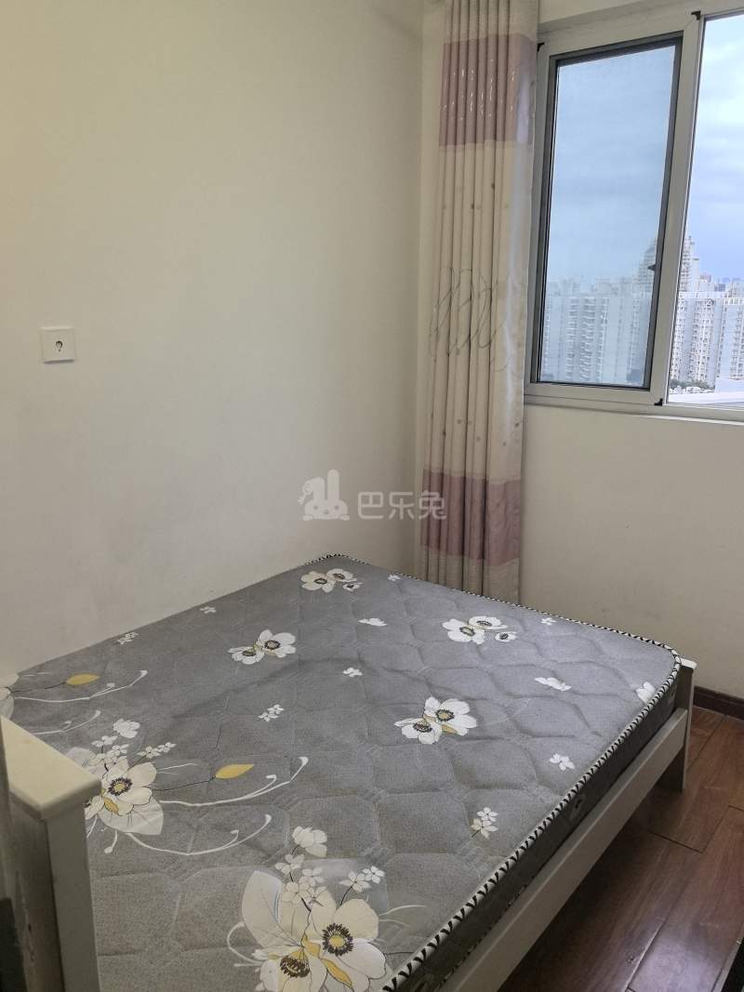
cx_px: 372
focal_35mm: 27
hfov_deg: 51.3
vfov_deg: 65.3
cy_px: 496
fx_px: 774
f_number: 2
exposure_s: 1/100
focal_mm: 5.75
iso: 64
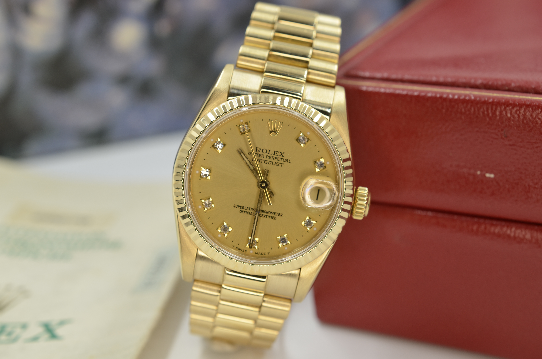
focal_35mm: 60
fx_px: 901
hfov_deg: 33.5
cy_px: 180
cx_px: 271
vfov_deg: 22.5
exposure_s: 1/40
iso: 160
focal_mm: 40
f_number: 8
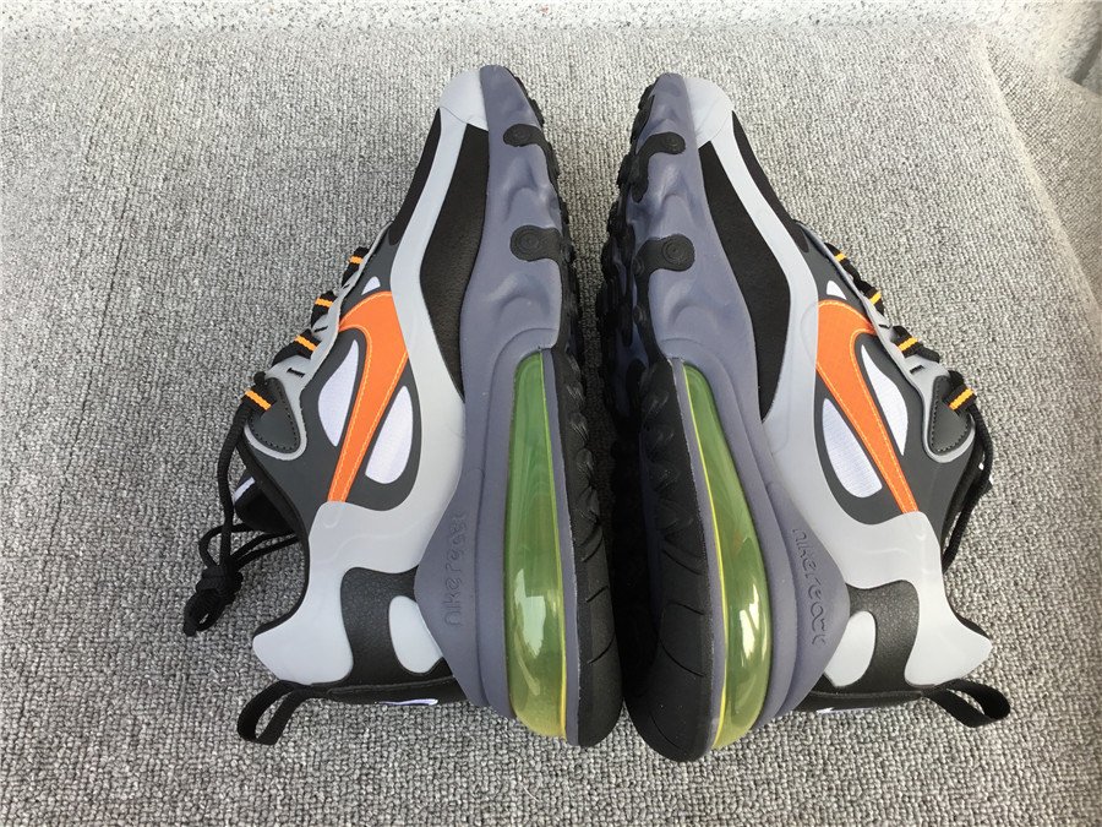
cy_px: 414
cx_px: 551
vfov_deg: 45.4
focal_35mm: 31
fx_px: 987
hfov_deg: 58.4
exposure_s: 1/102
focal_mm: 3.3
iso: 25
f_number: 2.4
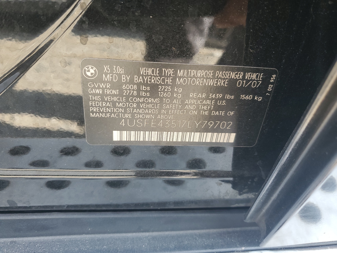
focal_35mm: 26
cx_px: 168
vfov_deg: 53.1
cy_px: 126
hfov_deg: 67.3
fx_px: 253
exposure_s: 1/120
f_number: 1.5
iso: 69
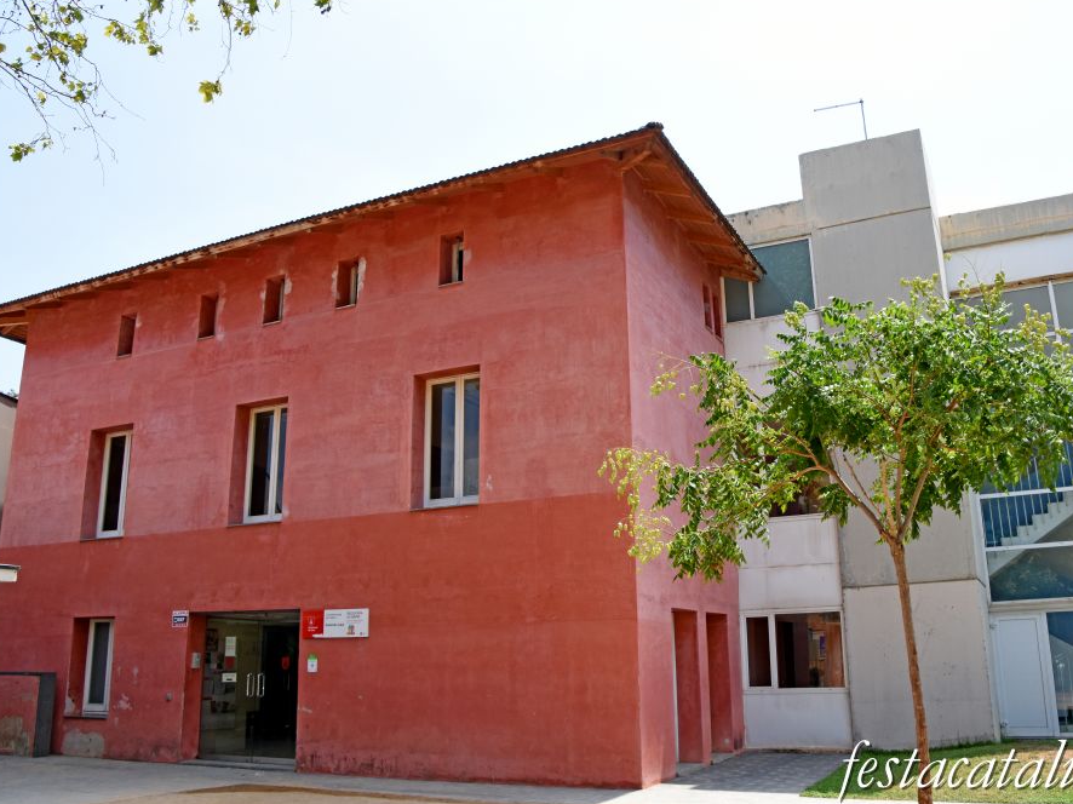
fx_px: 930
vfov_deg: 46.8
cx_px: 564
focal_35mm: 30
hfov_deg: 59.9
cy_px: 396
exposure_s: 1/500
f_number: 11
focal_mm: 18
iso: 500
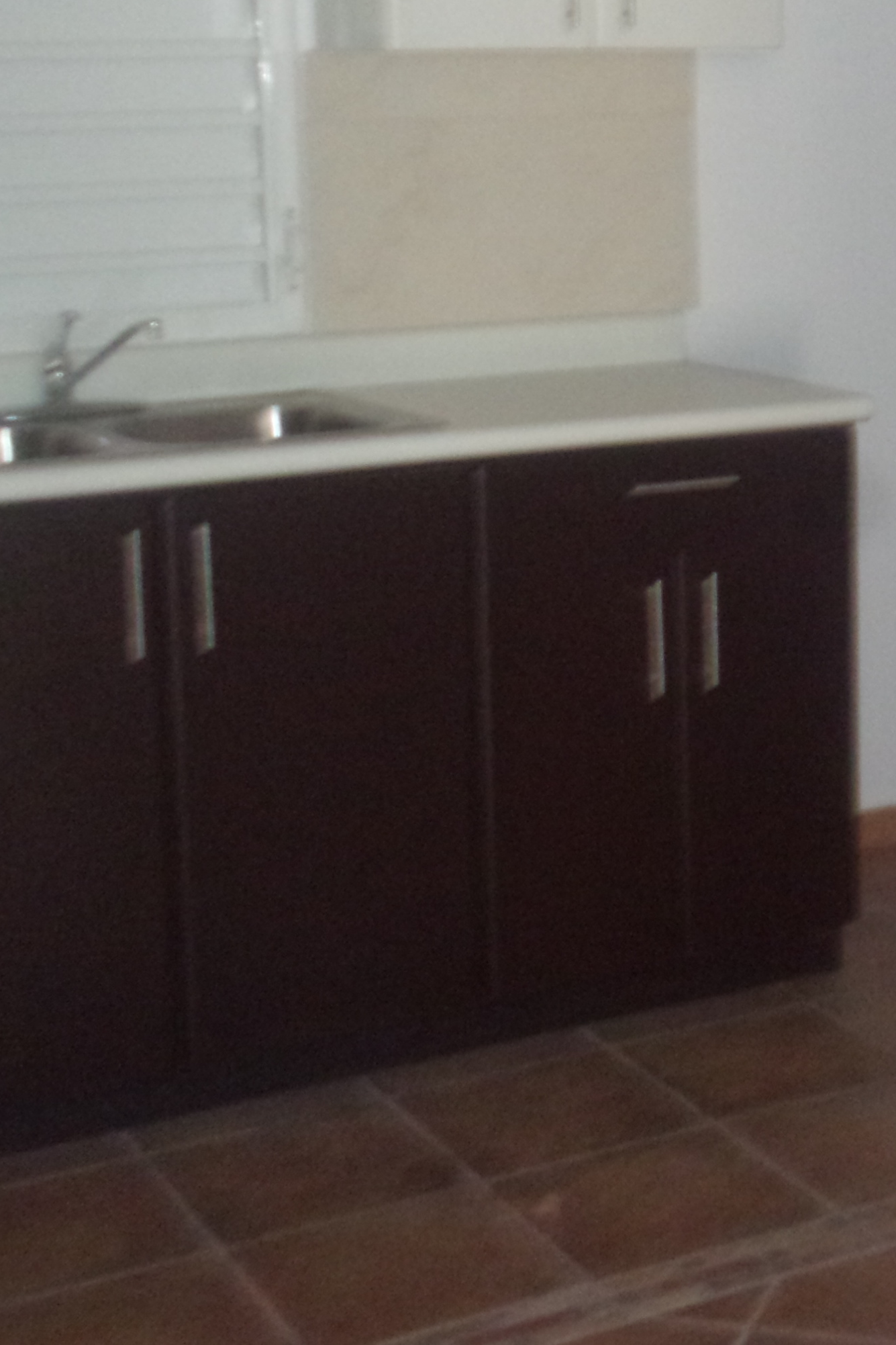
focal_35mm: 67
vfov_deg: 29.6
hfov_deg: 19.5
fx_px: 2502
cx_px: 969
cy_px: 338
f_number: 3.9
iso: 320
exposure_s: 1/34
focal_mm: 5.1
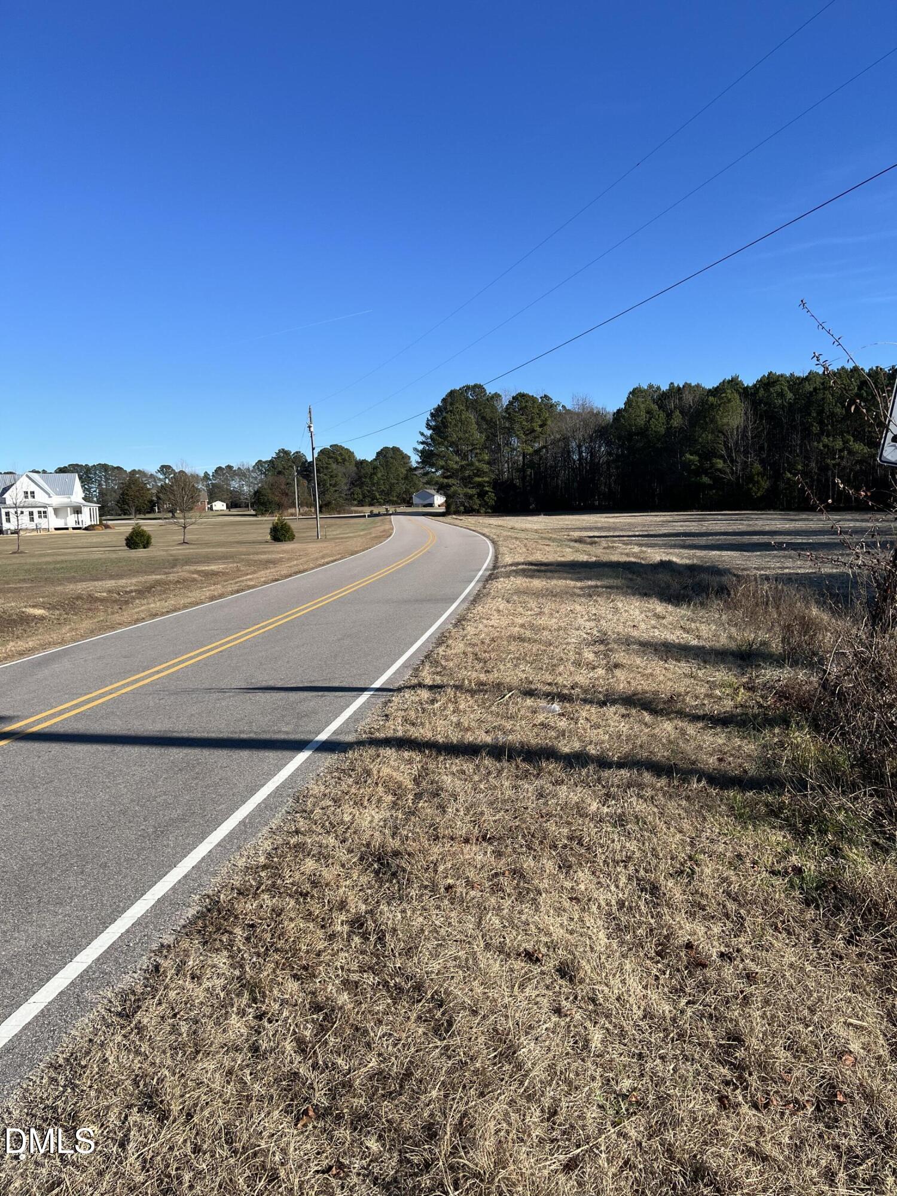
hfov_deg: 53.1
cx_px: 448
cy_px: 598
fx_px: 898
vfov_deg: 67.3
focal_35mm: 26
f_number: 1.5
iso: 50
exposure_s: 1/4115
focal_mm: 5.7
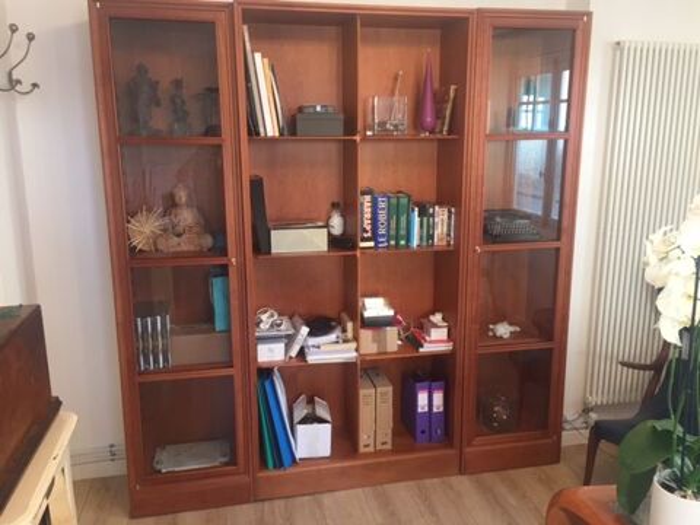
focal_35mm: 29
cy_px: 262
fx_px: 586
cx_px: 350
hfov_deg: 61.7
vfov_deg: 48.2
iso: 100
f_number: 2.2
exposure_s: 1/33
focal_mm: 4.15
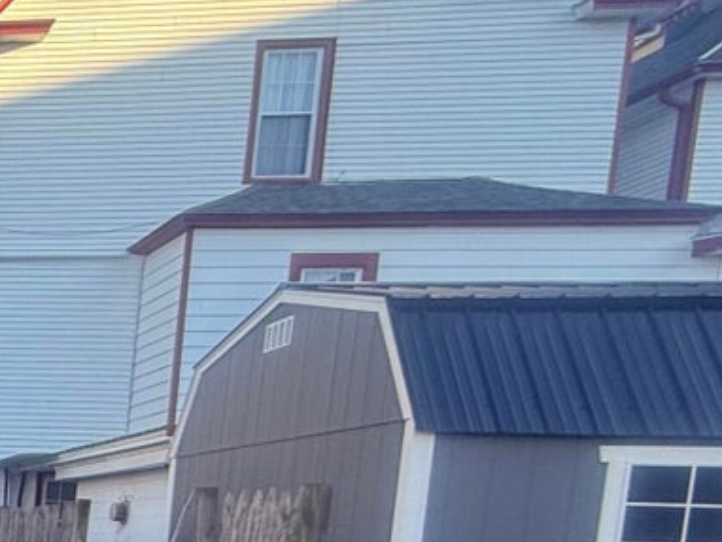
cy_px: 625
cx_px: -443
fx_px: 1044
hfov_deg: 25.1
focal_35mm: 50
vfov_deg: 26.4
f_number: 2.2
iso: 50
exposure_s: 1/168
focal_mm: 2.22
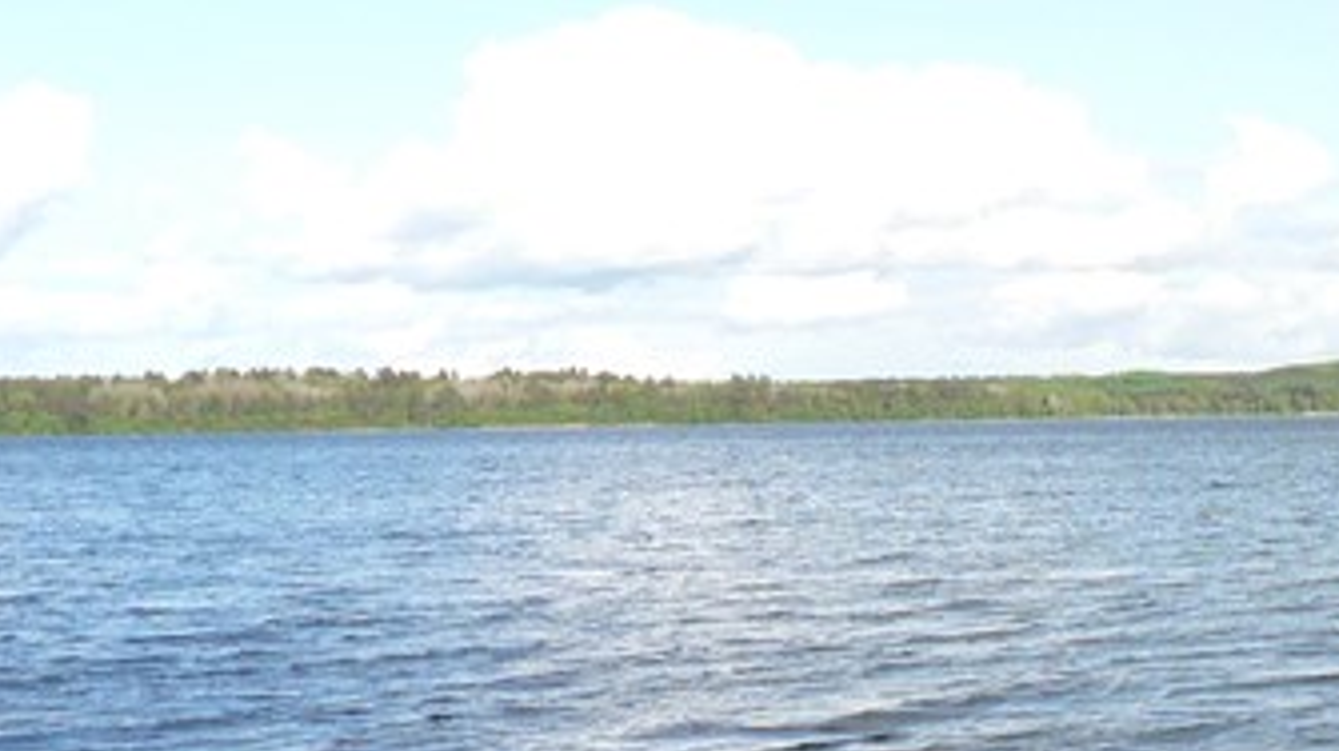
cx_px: 1007
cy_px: 507
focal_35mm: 75
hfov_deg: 27.8
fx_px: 2661
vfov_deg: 16.0
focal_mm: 6
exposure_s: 1/1000
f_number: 2.8
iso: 100
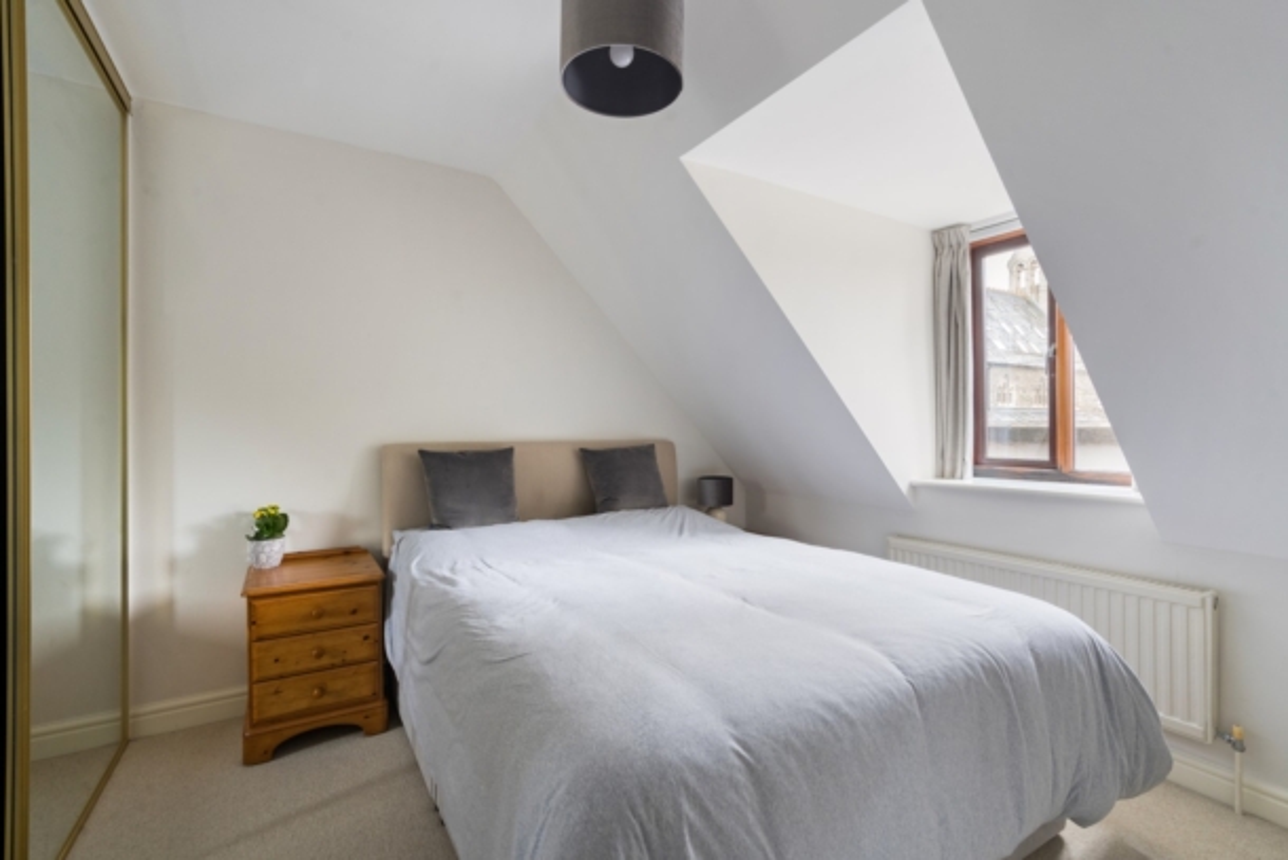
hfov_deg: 96.7
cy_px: 430
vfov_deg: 73.8
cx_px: 644
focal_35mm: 16
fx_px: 573
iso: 640
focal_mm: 16
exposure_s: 1/1.67
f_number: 9
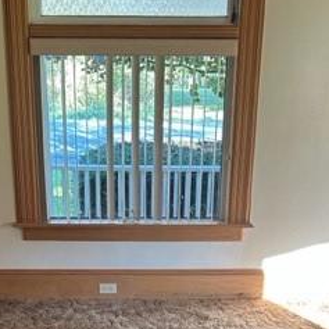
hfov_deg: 27.7
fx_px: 667
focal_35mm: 62
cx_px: 133
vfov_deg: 26.8
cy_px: 293
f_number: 1.5
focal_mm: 5.7
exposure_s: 1/83
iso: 125
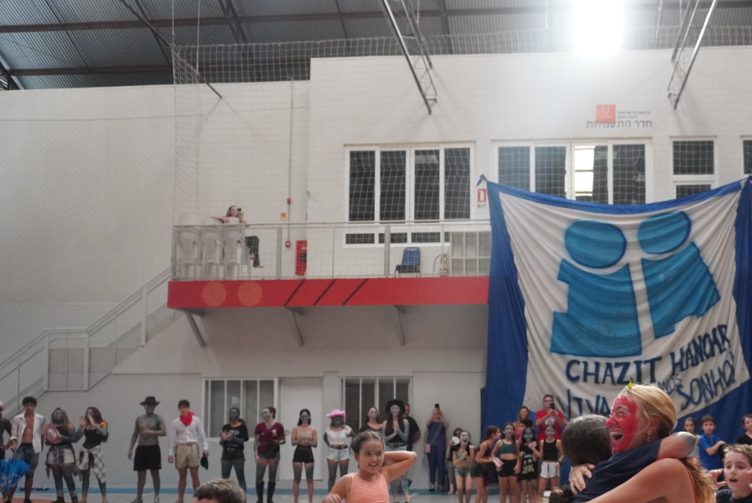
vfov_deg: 35.3
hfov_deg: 50.7
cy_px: 372
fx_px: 774
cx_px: 514
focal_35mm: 37
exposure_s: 1/160
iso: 2500
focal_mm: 16
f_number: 3.5
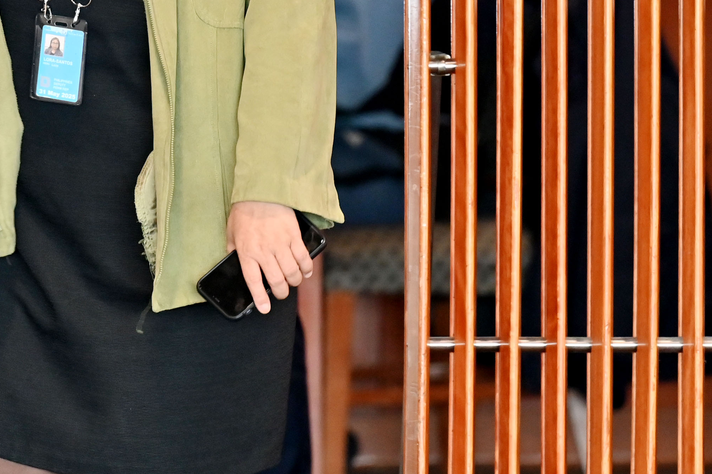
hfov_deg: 3.4
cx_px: 7
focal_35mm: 600
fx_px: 11858
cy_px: 37
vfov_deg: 2.3
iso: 1600
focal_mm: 200
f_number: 2.8
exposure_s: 1/100
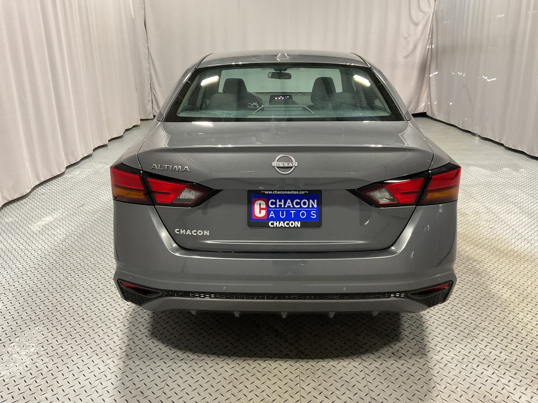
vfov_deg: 48.2
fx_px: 451
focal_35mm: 29
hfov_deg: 61.7
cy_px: 202
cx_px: 269
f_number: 1.8
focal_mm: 3
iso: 80
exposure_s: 1/60
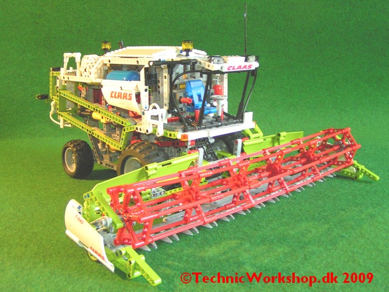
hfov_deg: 49.0
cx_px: 194
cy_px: 146
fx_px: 427
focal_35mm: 38
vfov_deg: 37.7
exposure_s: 1/40
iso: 125
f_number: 2.8
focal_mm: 5.8
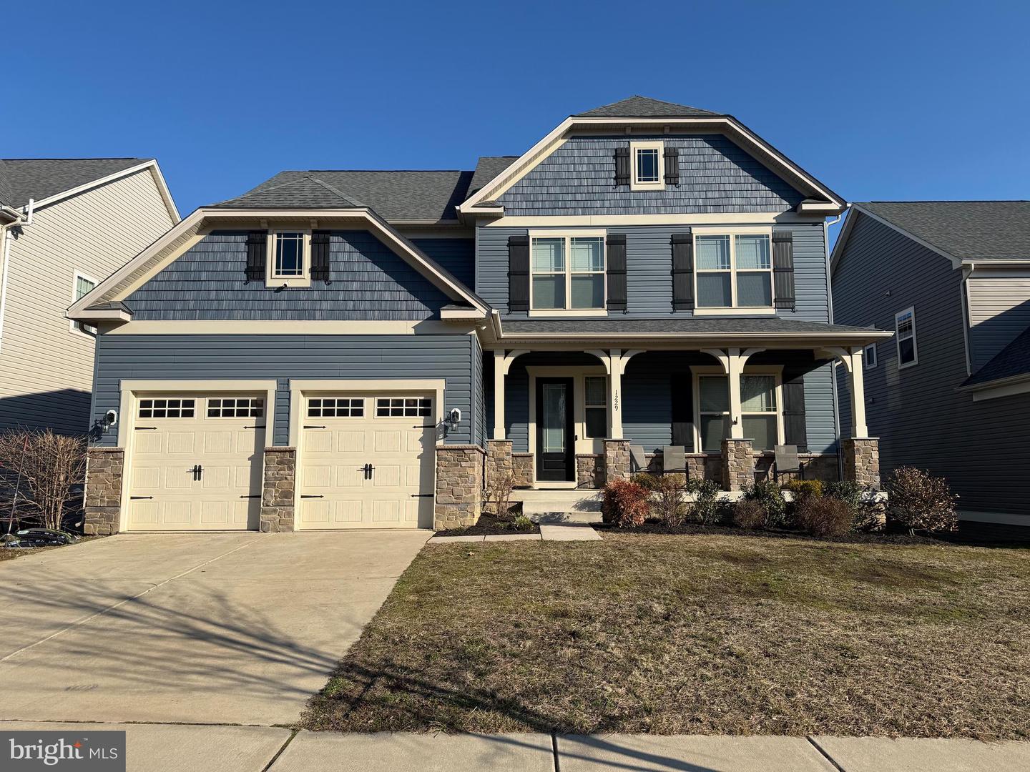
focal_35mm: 24
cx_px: 515
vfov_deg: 56.8
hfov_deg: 71.6
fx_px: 714
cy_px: 386
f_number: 1.78
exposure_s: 1/4673
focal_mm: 6.76
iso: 80
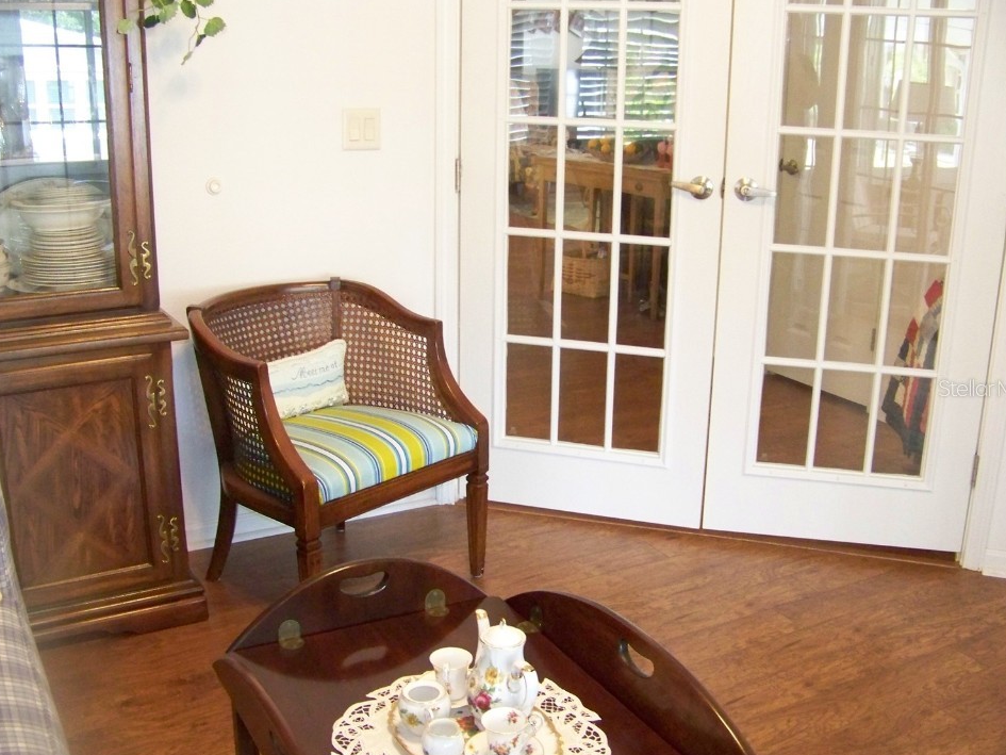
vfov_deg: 36.8
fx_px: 1134
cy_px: 388
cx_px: 494
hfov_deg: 47.9
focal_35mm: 39
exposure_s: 1/30
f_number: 2.8
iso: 500
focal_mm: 5.85
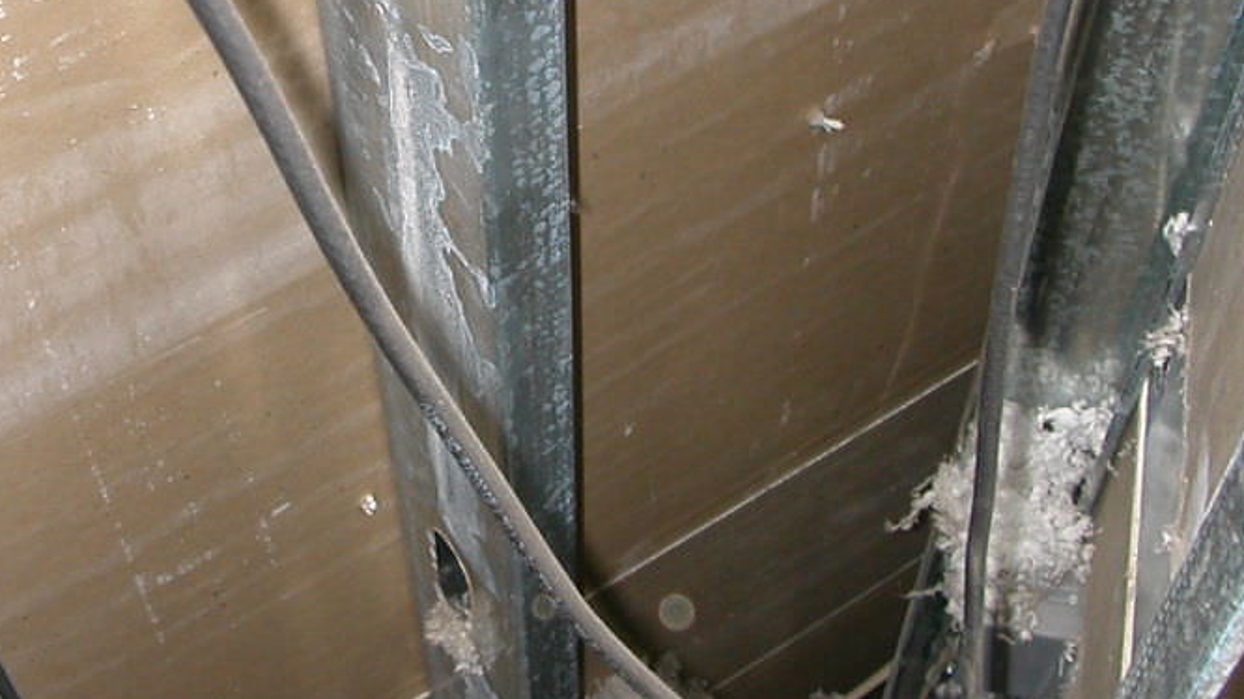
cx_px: 480
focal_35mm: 62
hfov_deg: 33.7
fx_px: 2044
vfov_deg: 19.4
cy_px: 258
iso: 100
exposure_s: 1/59.9
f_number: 2.7
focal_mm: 5.6
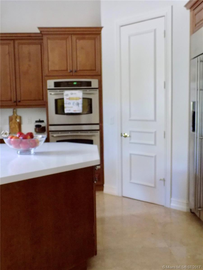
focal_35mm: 37
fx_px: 289
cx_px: 102
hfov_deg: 38.7
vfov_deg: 50.1
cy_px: 135
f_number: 3.5
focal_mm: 6.6
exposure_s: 1/8
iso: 400
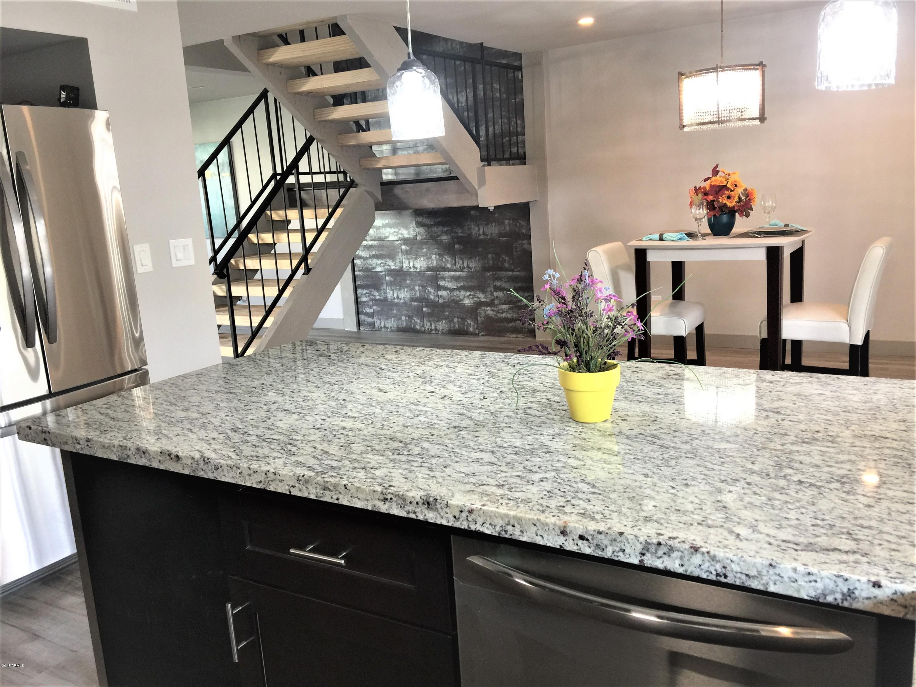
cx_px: 458
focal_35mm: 29
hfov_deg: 61.7
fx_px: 767
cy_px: 344
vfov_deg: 48.2
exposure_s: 1/15
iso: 40
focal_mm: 4.15
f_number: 2.2
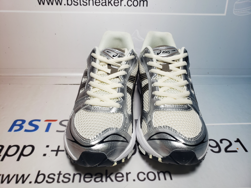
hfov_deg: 67.3
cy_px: 94
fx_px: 189
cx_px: 126
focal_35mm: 26
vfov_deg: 53.1
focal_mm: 4.3
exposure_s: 1/226
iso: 50
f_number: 2.4
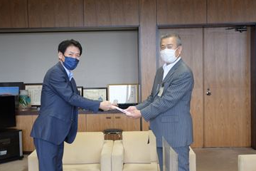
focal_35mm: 50
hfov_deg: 39.6
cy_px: 89
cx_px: 117
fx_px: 356
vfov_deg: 27.0
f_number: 4.5
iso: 500
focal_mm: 24
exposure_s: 1/100
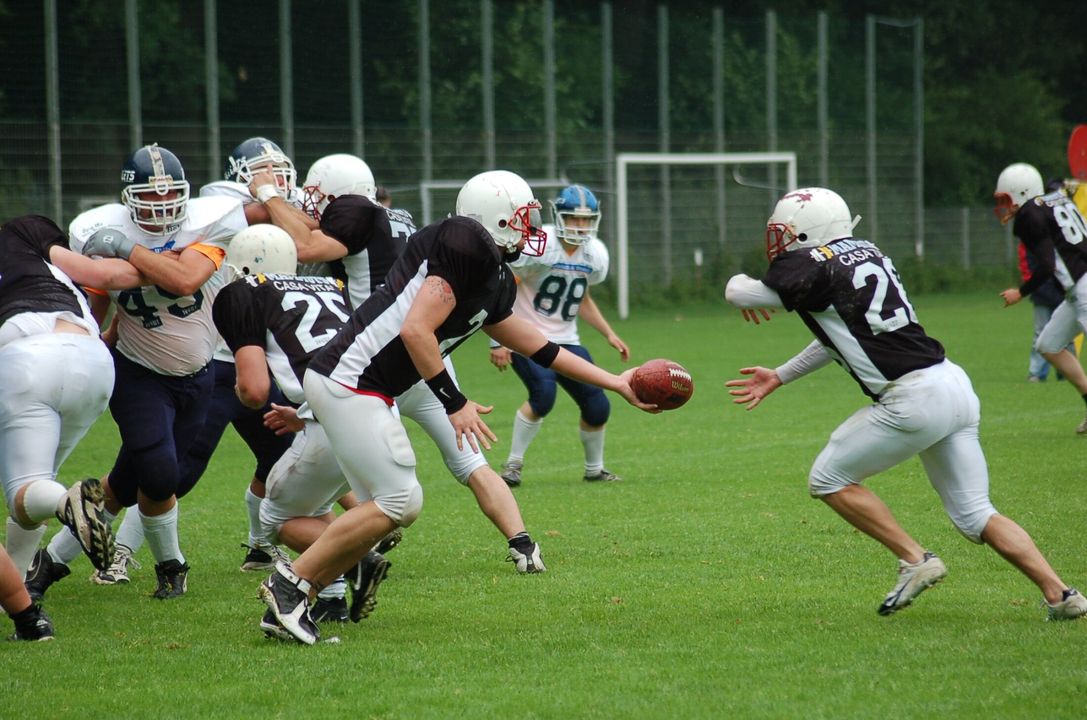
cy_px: 360
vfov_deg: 6.1
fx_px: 6781
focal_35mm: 225
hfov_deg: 9.2
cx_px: 544
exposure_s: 1/1000
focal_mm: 150
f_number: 4.5
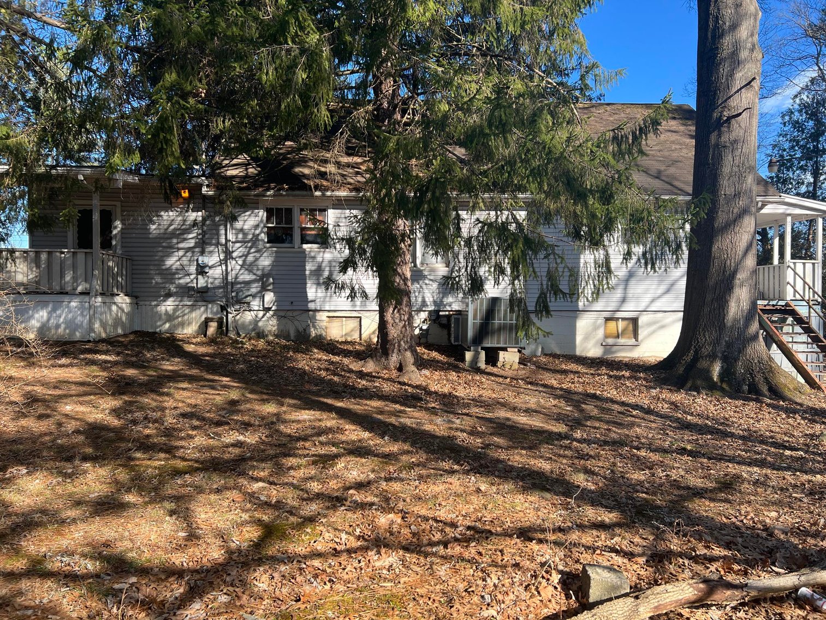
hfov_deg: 67.3
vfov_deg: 53.1
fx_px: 620
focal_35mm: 26
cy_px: 310
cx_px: 413
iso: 50
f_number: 1.5
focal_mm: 5.7
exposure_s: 1/917
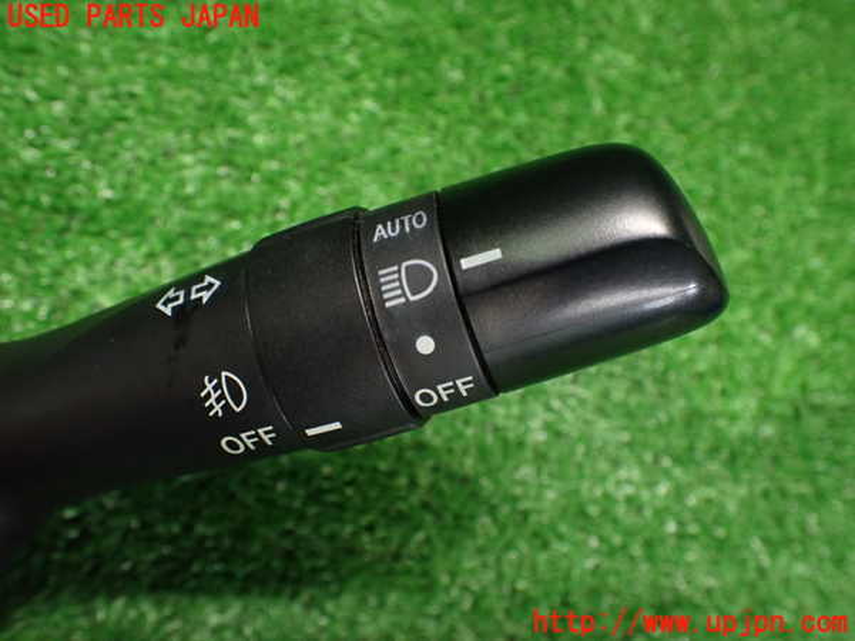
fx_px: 741
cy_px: 320
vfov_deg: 46.8
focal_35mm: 30
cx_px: 428
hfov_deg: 60.0
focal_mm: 5.4
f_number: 2.3
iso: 800
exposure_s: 1/50
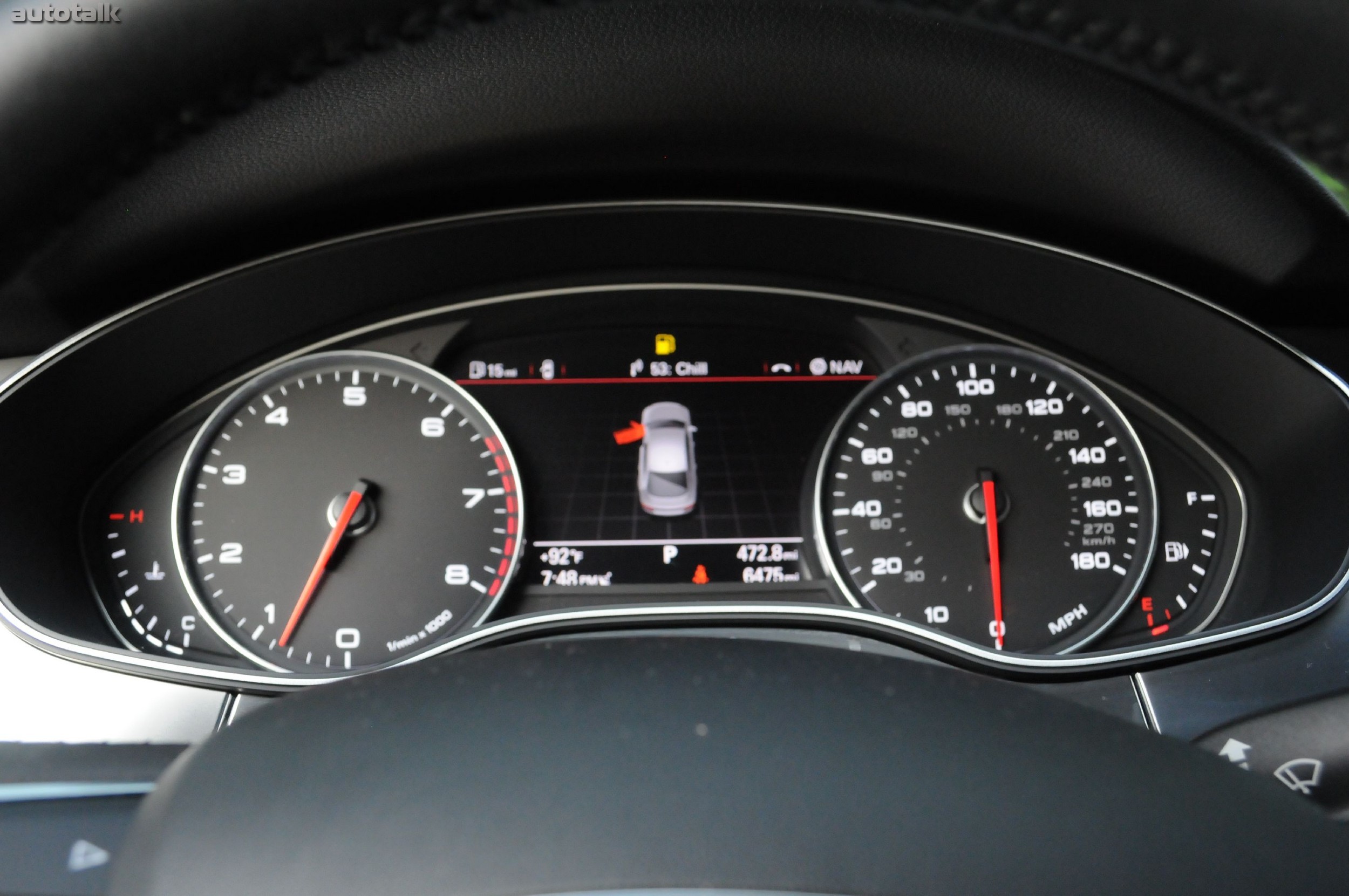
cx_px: 674
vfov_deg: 36.8
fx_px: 1347
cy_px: 448
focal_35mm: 36
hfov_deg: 53.2
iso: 2000
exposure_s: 1/80
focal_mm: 24
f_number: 5.6
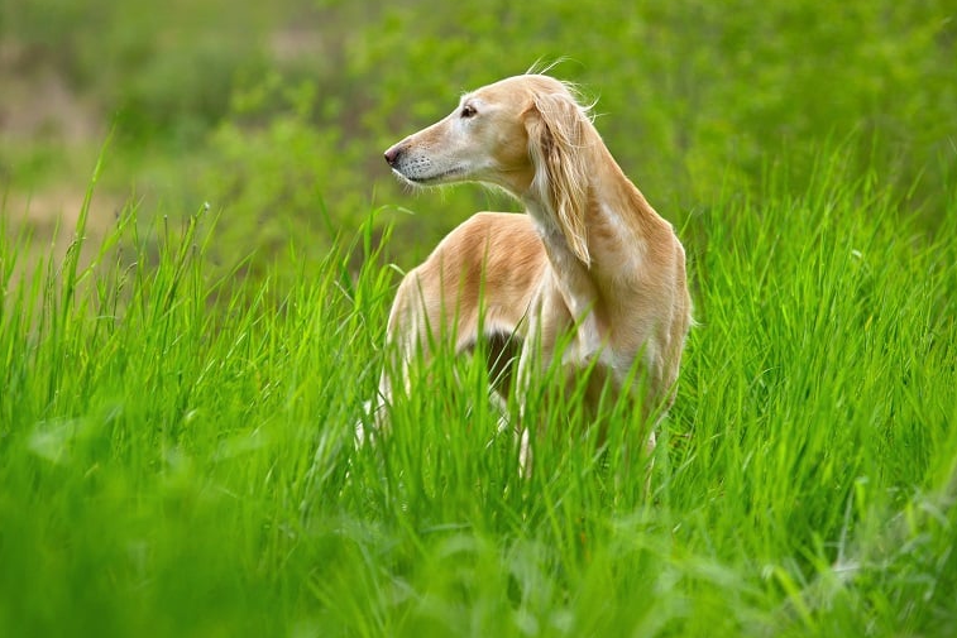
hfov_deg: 9.4
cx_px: 503
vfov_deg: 6.2
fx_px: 5849
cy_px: 270
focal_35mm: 220
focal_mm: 185
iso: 400
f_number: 7.1
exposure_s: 1/640
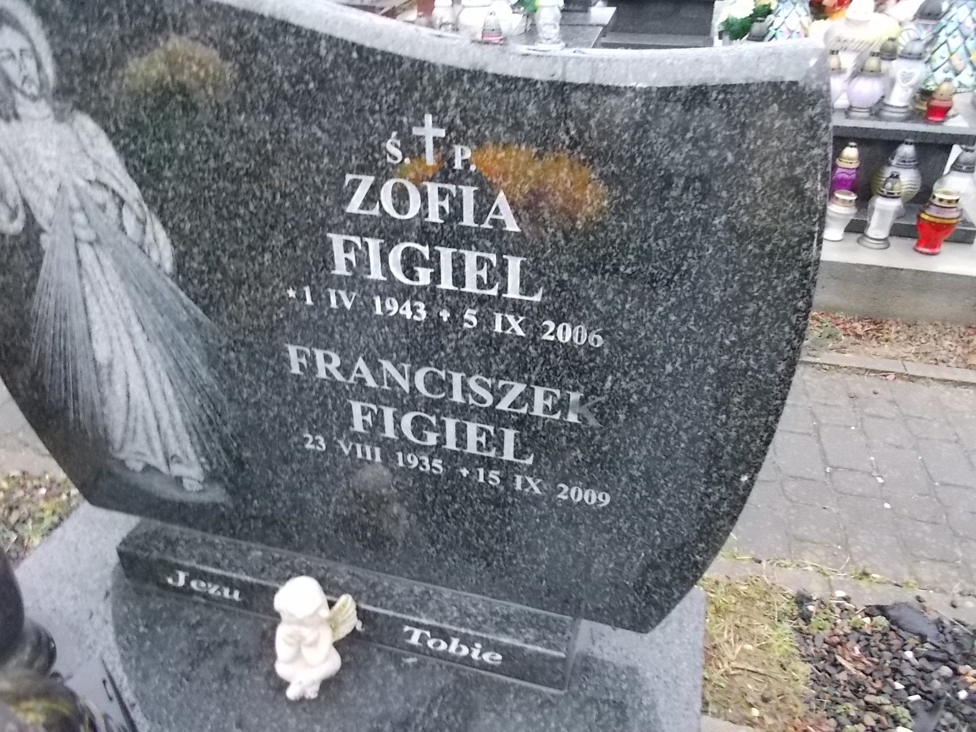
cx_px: 488
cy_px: 366
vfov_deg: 53.1
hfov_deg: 67.3
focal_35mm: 26
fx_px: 733
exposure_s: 1/30
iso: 400
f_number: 3.2
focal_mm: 4.6
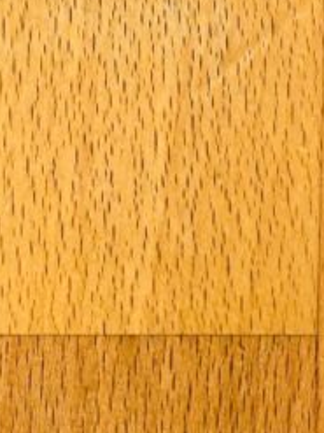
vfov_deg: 16.1
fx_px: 1349
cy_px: 720
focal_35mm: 108
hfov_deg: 12.2
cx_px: 632
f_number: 1.8
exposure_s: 1/121
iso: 64
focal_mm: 4.25
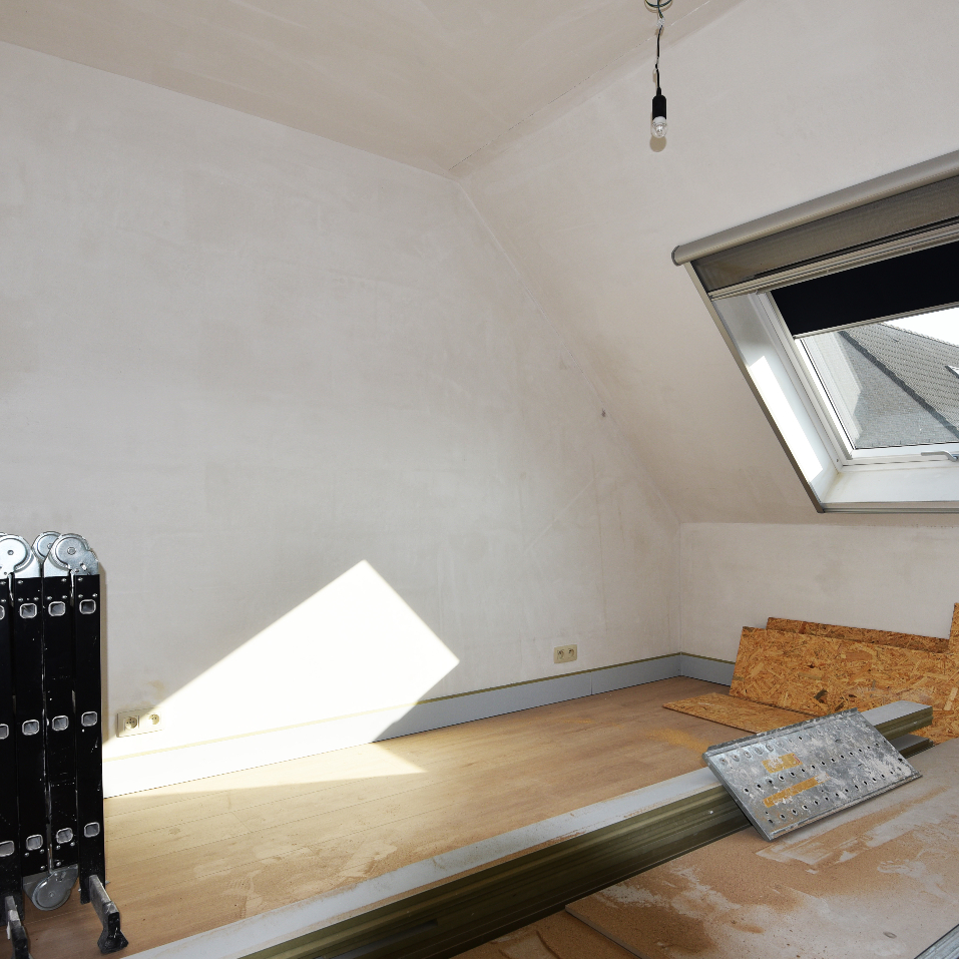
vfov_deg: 67.1
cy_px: 530
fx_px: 721
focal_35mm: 23
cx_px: 537
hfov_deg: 67.0
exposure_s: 1/160
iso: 100
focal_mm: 16
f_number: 6.3
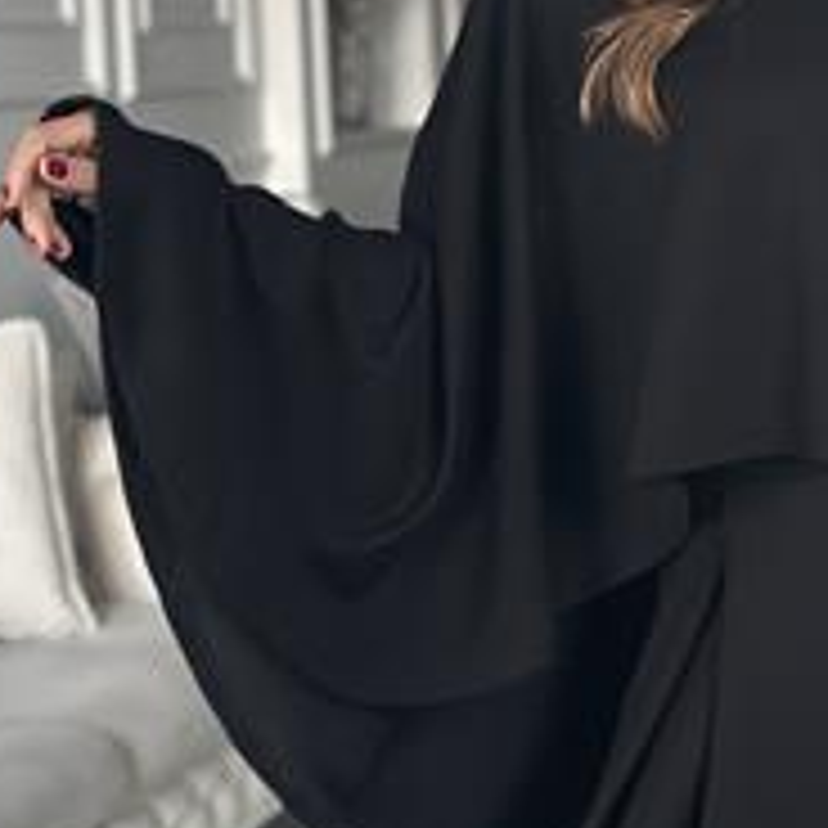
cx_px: 788
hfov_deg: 14.7
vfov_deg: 14.9
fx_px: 3166
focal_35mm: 117
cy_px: 302
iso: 500
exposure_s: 1/40
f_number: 1.78
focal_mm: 6.86
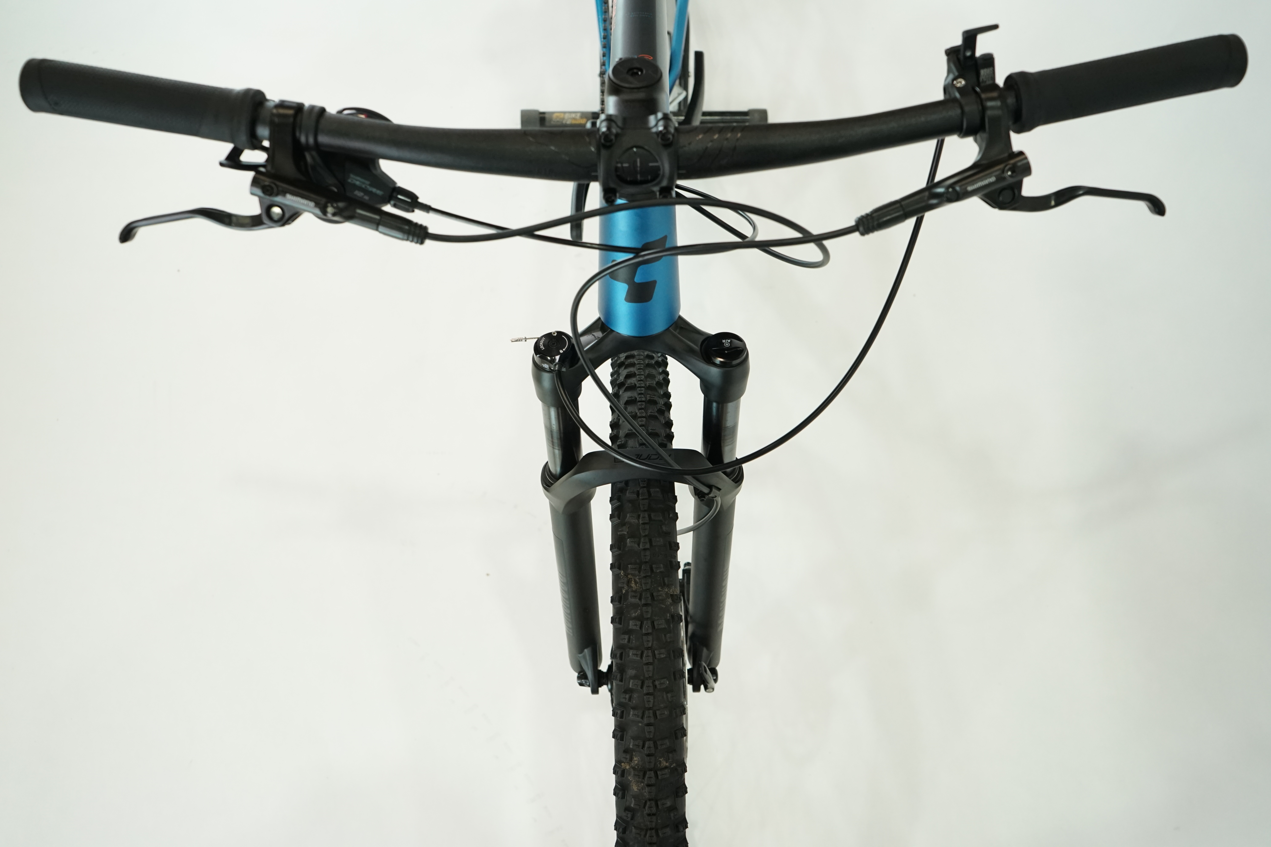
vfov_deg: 42.3
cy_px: 424
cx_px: 636
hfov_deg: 60.3
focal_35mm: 31
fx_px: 1094
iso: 1600
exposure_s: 1/200
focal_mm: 31
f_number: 5.6
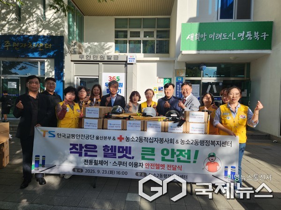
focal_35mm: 23
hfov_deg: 73.9
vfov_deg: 58.9
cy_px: 105
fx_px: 187
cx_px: 140
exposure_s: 1/1024
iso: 20
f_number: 1.8
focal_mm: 5.4
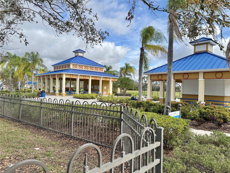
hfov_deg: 71.6
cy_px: 86
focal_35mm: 24
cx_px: 115
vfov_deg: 56.8
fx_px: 159
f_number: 1.78
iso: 80
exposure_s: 1/5348
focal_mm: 6.76
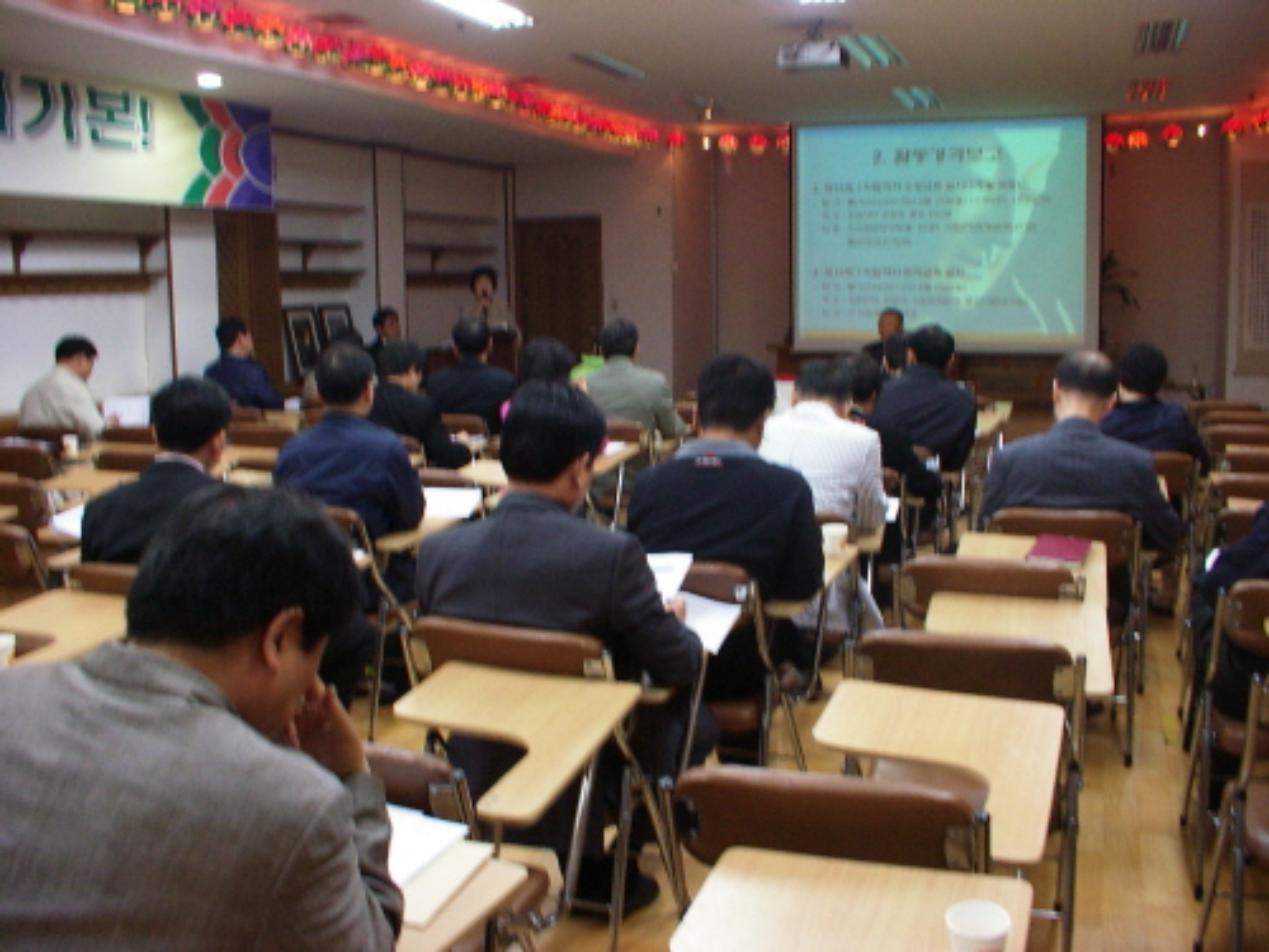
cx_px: 634
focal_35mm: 37
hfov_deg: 50.1
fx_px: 1356
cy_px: 476
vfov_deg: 38.7
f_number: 2.9
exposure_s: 1/30
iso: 200
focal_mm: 5.8
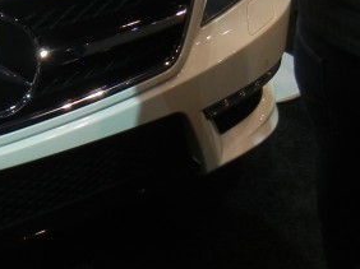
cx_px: -49
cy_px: 87
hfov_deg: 17.4
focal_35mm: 109
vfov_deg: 13.5
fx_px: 1133
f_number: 3.5
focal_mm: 5.4
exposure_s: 1/104
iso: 160
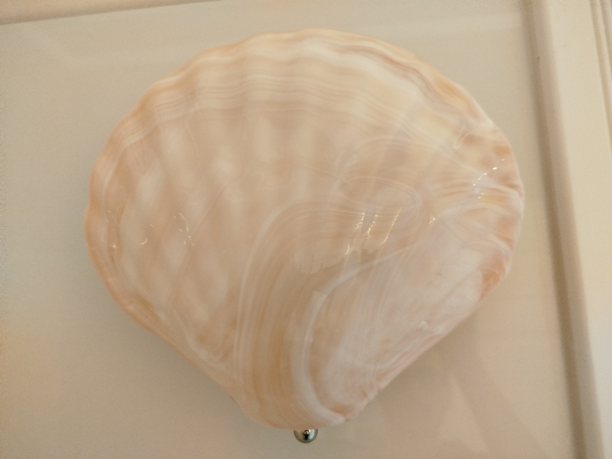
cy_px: 230
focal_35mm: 24
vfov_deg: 56.8
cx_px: 306
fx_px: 424
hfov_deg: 71.6
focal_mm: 5.31
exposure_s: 1/33
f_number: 1.7
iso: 640
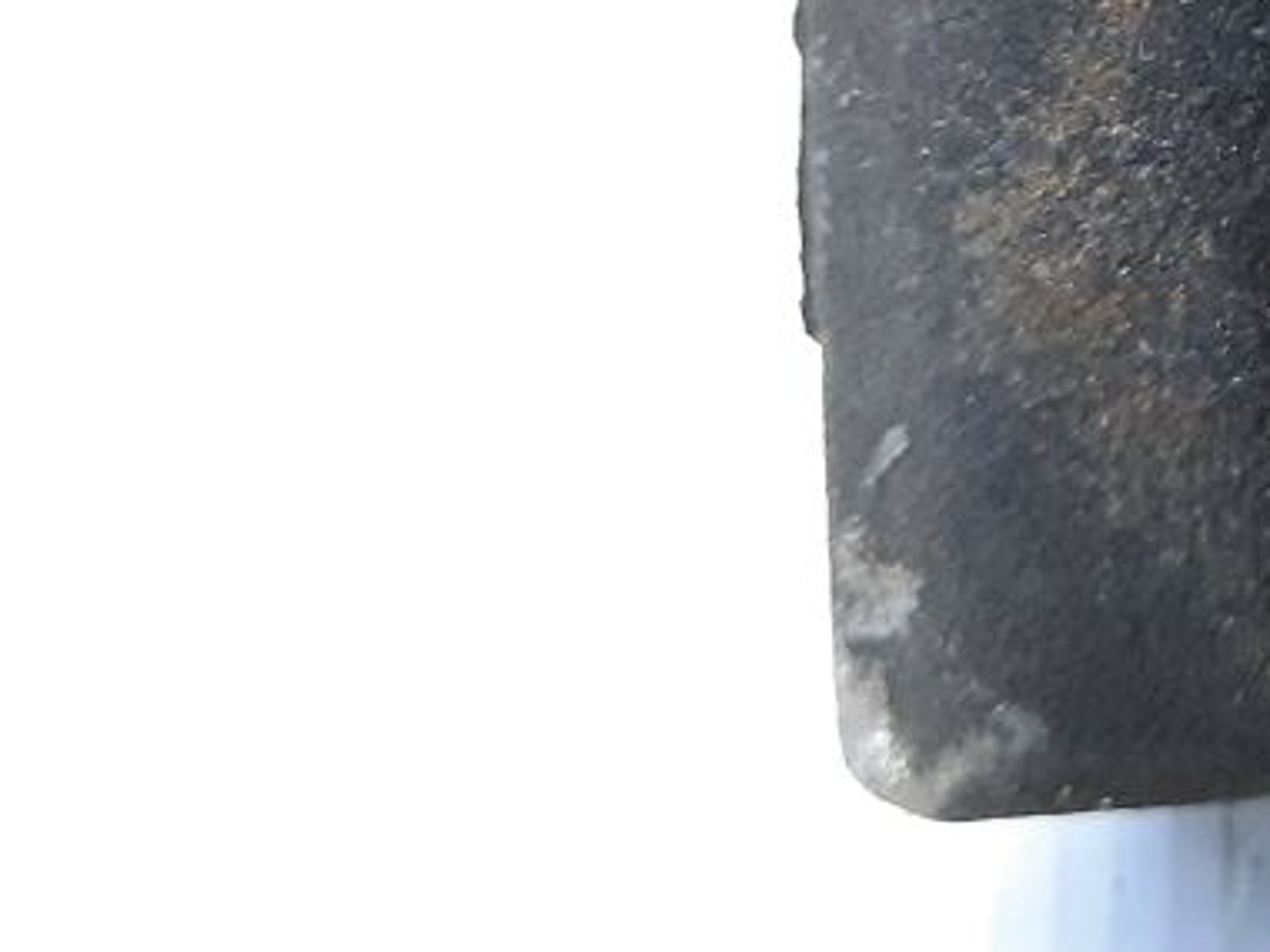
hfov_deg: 21.6
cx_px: 1768
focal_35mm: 79
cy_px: -120
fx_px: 2898
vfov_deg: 17.9
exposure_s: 1/60
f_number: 2
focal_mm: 4.6
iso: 320
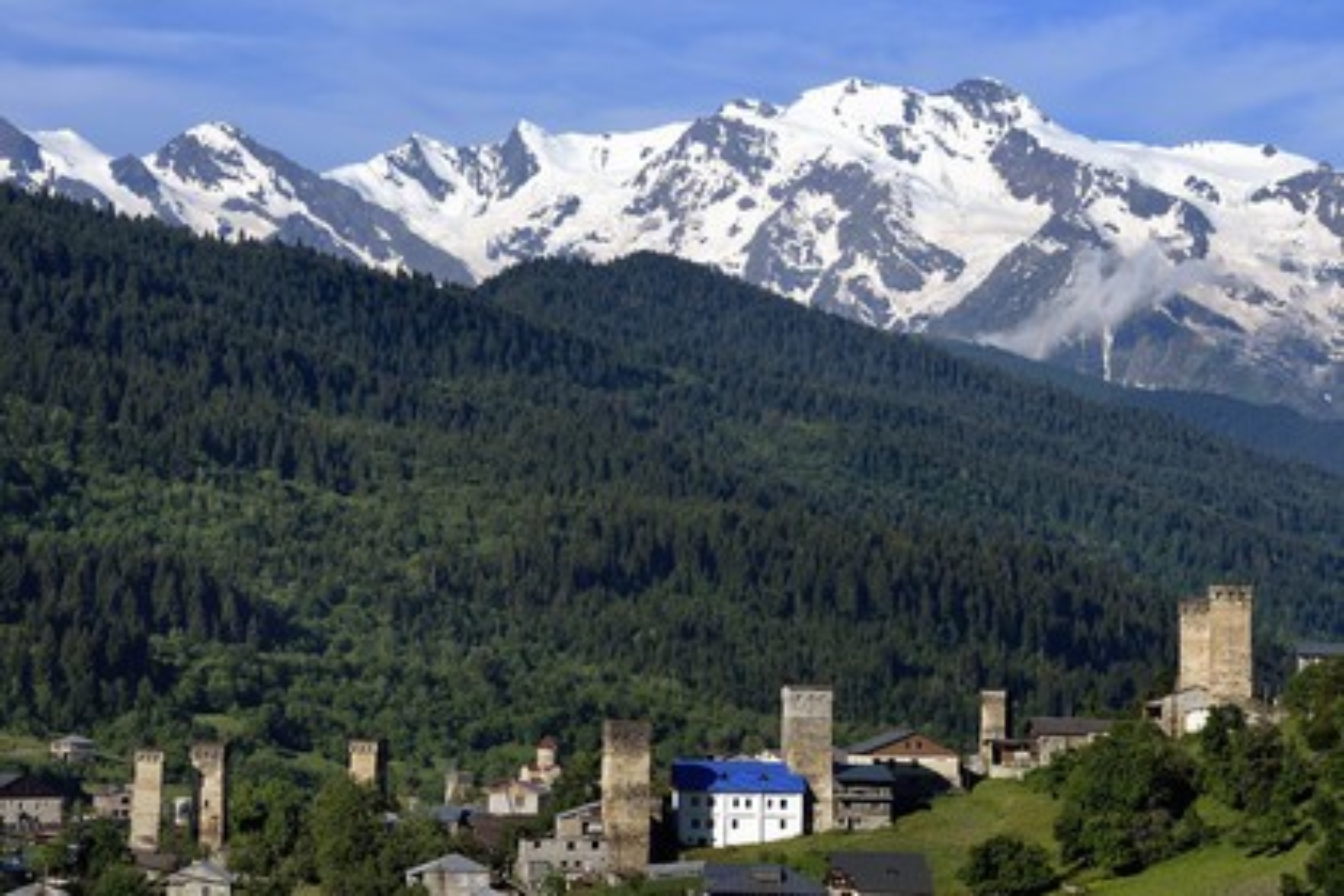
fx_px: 4853
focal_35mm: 130
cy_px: 448
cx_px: 672
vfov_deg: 10.5
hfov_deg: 15.8
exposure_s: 1/250
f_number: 13
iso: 200
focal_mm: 130
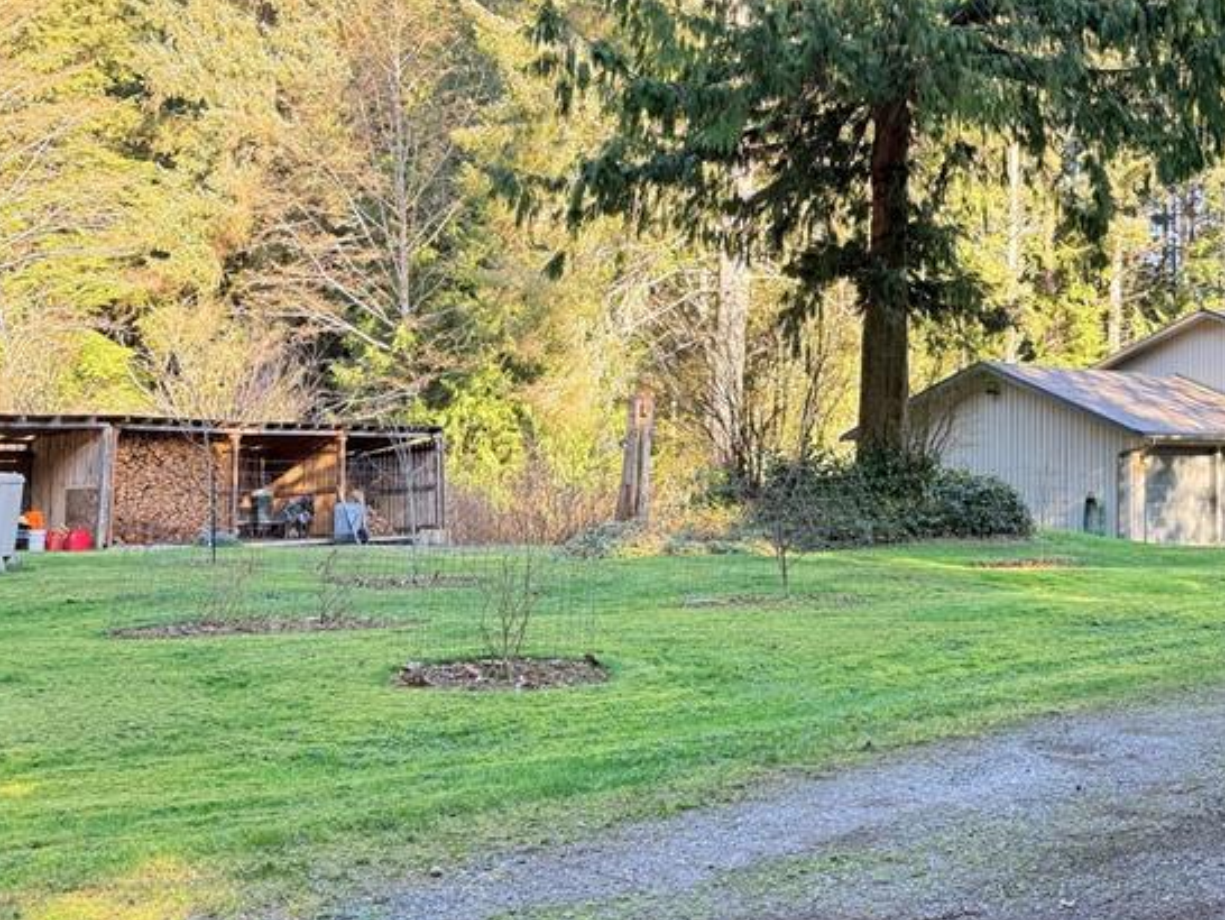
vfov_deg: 32.1
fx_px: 1593
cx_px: 1016
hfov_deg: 40.0
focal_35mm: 45
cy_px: 377
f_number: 1.78
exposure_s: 1/234
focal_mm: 6.76
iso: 200
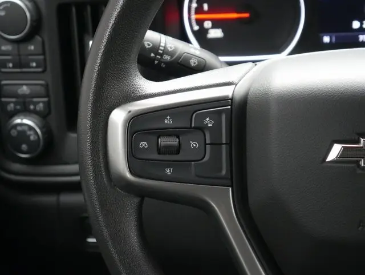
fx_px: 886
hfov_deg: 23.3
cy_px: 138
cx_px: 182
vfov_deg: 17.6
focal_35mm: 84
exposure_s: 1/40
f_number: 5.6
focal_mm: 42
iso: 3200
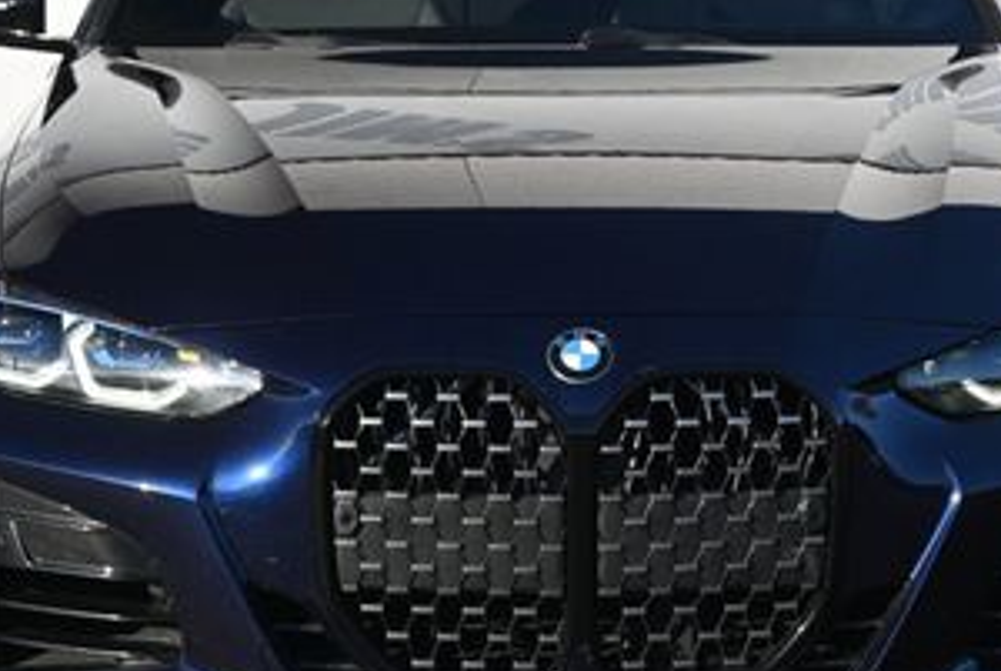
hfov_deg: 14.2
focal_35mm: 144
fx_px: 4012
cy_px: 179
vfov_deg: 9.5
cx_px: 567
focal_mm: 45
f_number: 6
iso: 200
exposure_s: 1/250
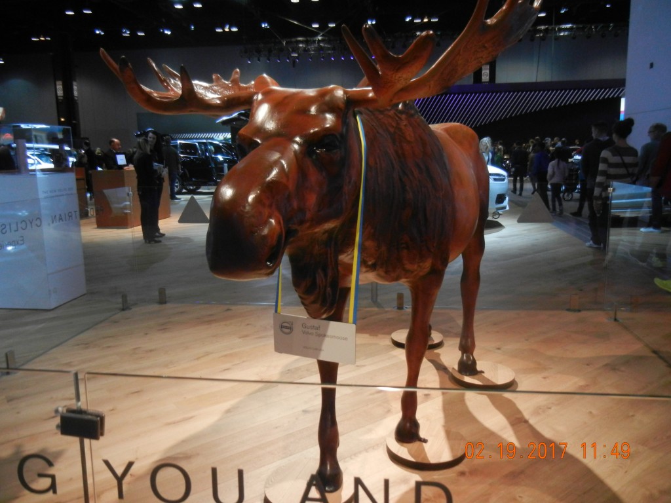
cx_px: 336
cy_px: 252
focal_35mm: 30
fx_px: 582
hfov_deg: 60.0
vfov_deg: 46.8
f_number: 3.5
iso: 640
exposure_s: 1/150
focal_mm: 5.4
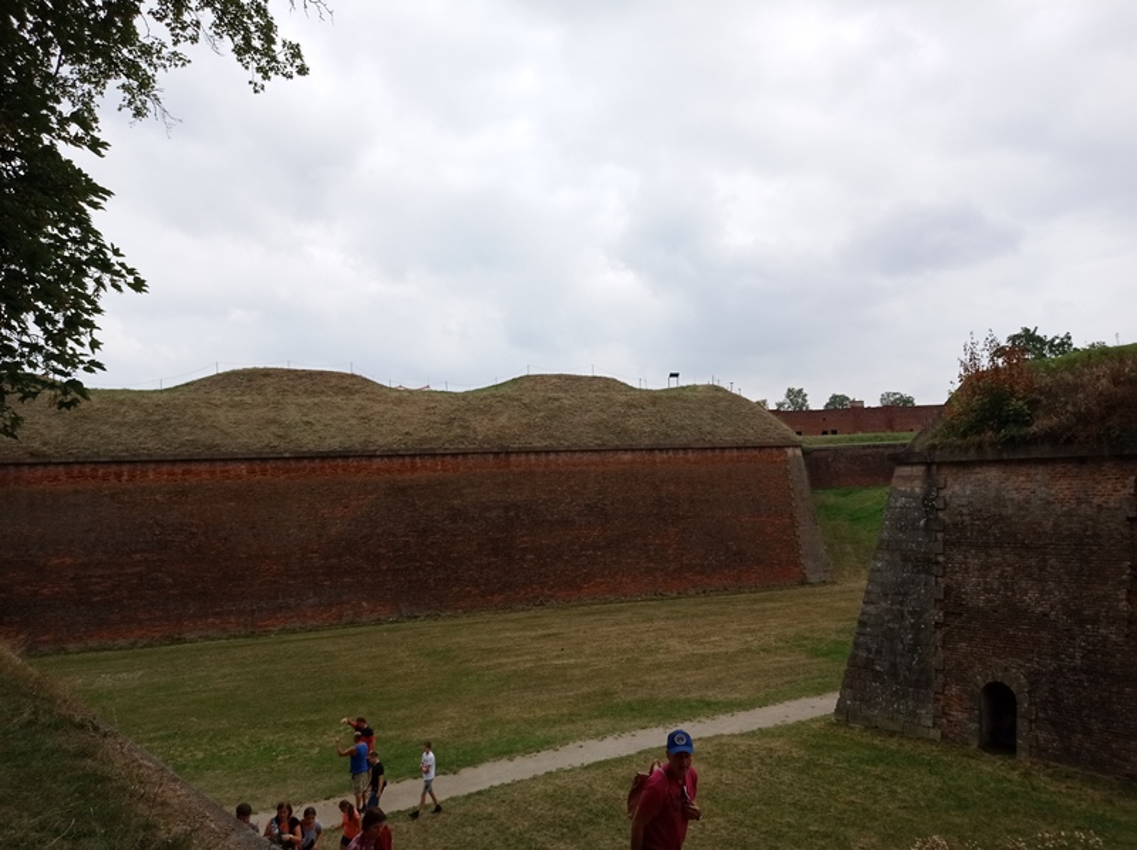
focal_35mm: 28
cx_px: 568
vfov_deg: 49.7
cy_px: 425
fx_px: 919
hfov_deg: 63.5
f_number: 1.79
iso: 101
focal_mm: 4.74
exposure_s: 1/2513
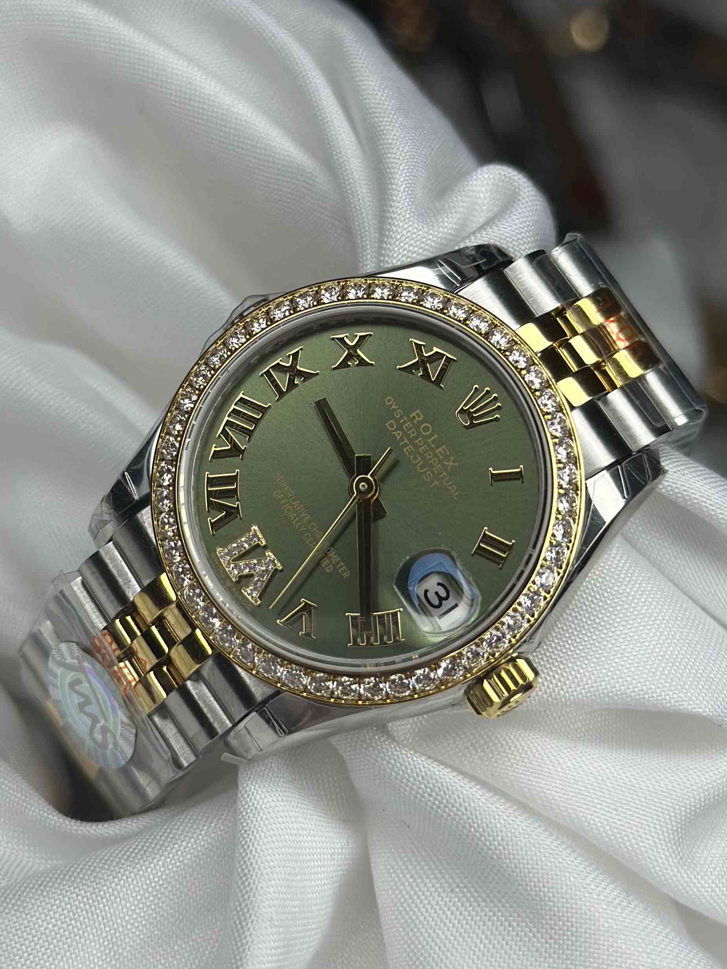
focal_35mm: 48
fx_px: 1344
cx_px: 364
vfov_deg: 39.7
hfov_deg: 30.3
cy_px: 484
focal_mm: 6.86
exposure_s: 1/1258
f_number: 1.78
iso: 80
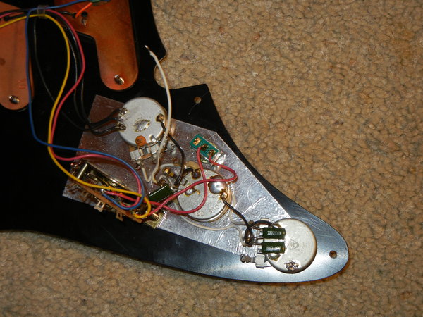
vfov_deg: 21.6
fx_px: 831
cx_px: 212
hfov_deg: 28.6
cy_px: 158
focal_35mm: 68
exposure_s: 1/30
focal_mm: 12.2
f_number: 4.1
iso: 200
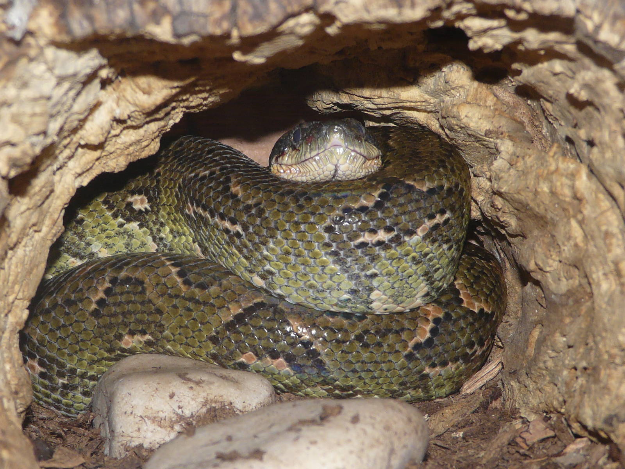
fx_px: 3142
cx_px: 312
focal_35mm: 174
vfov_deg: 8.5
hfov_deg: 11.4
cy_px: 234
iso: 100
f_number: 3.6
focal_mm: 18
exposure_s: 1/100
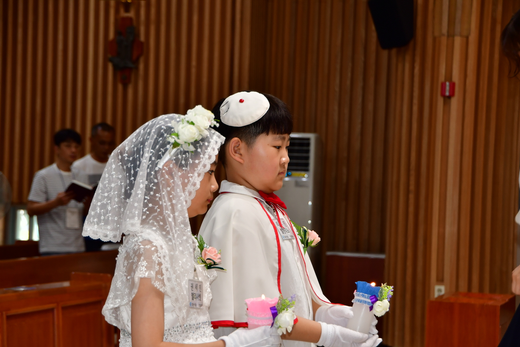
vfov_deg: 11.6
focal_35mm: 118
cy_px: 172
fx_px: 1704
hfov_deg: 17.3
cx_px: 261
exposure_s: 1/125
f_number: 5.3
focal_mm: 78
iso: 560
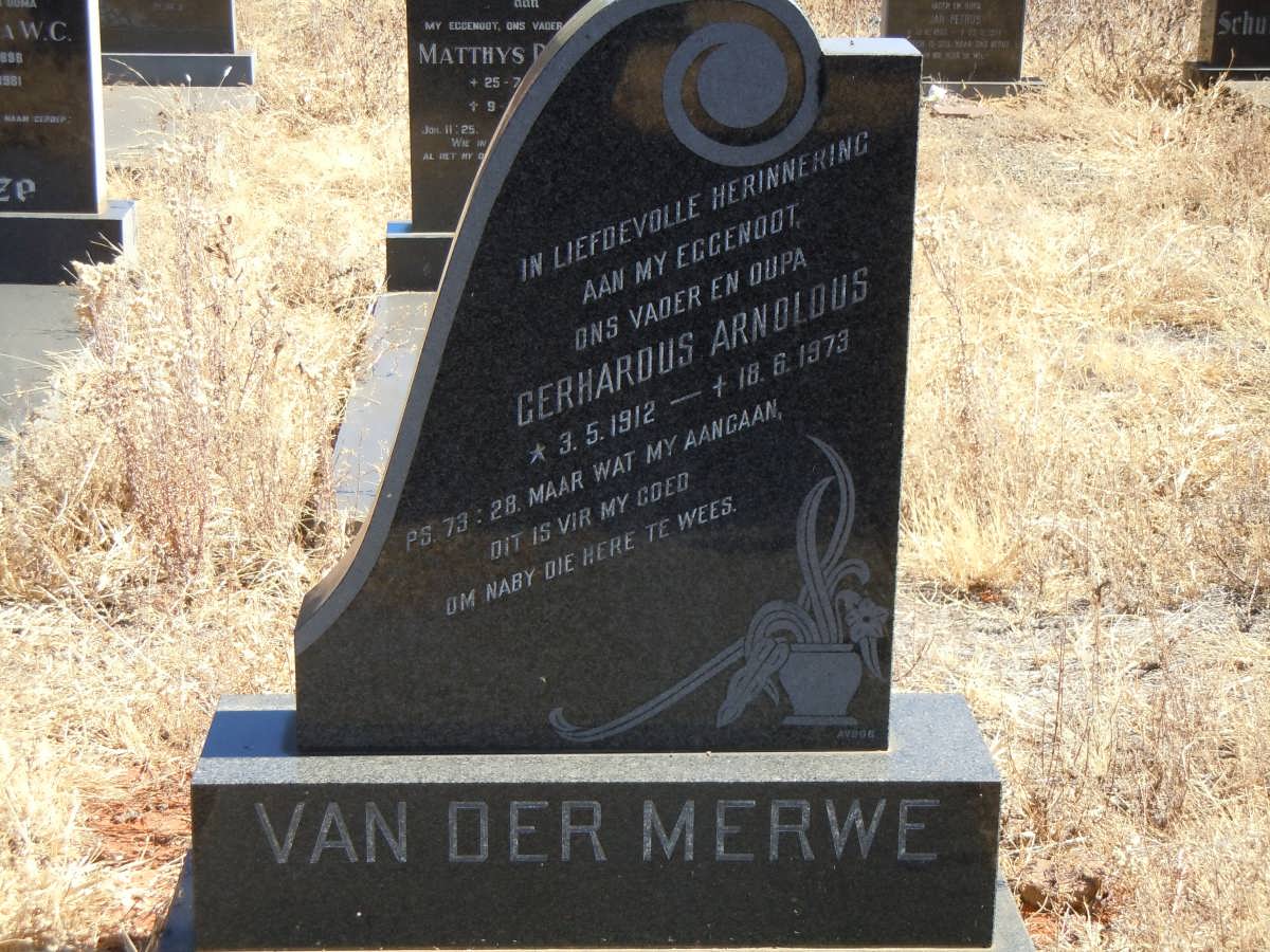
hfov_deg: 28.6
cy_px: 476
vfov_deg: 21.6
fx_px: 2495
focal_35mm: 68
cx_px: 635
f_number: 4.1
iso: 200
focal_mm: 12.2
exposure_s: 1/400
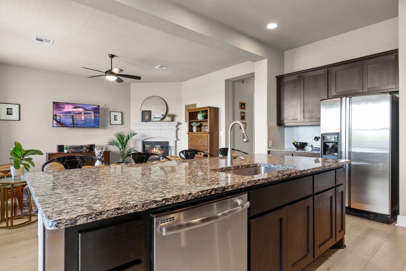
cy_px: 136
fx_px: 226
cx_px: 203
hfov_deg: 84.0
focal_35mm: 20
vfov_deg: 62.0
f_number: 9
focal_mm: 20
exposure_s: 1/4
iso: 1600
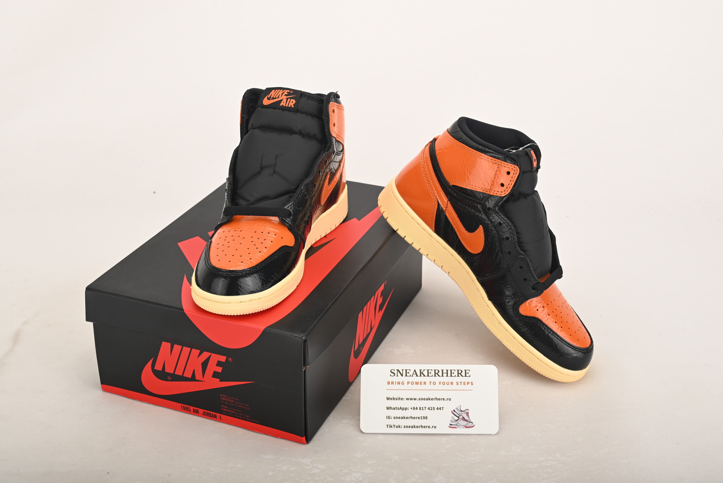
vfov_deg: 27.0
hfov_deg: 39.6
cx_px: 362
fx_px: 1004
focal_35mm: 50
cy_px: 242
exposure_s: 1/200
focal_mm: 50
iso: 100
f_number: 11
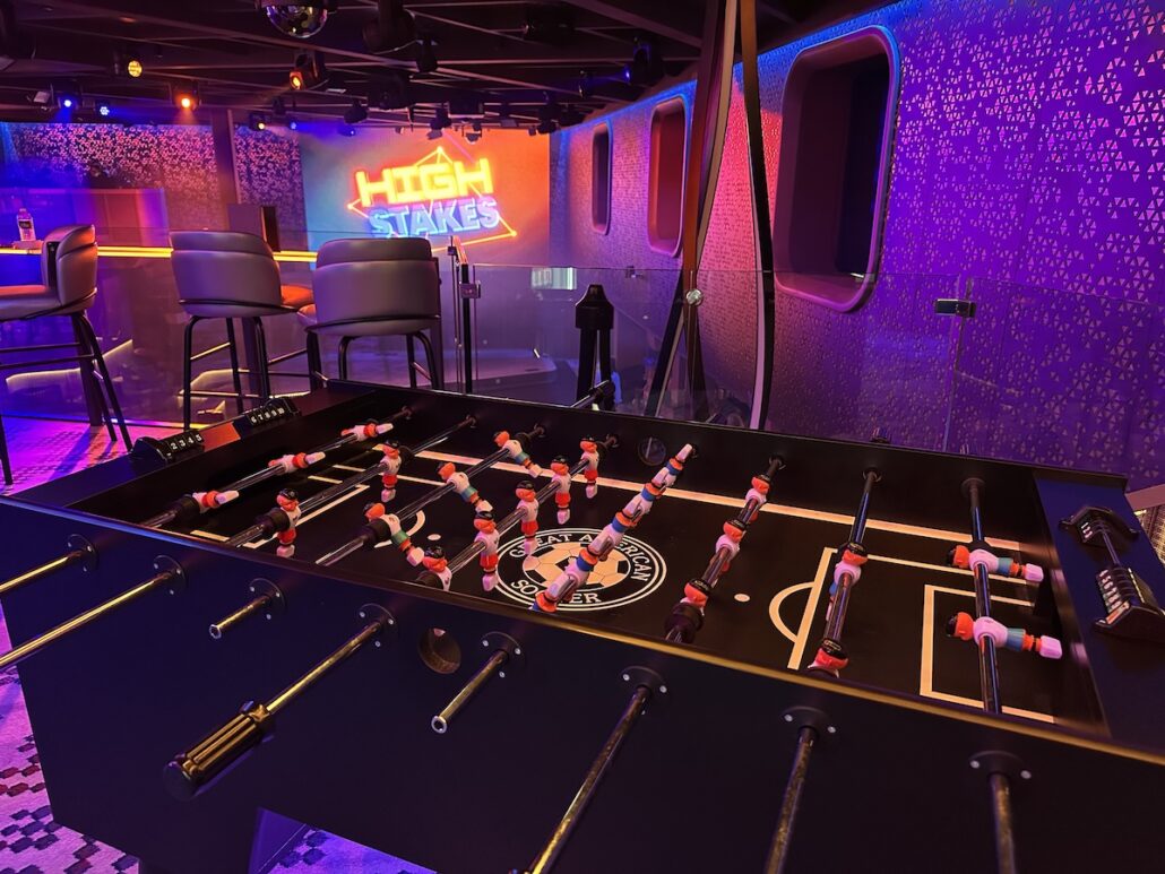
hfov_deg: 71.6
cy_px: 437
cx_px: 582
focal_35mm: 24
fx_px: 808
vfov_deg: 56.8
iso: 1000
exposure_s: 1/38
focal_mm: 6.86
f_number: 1.78
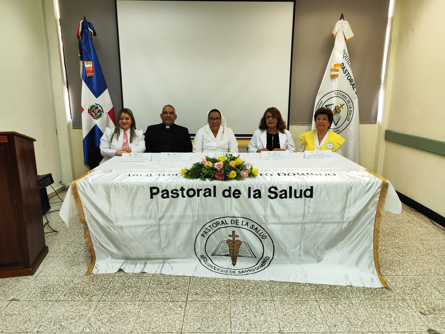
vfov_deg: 56.8
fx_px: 309
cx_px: 222
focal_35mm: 24
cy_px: 167
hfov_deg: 71.6
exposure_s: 1/100
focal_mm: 5.89
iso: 476
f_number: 1.89
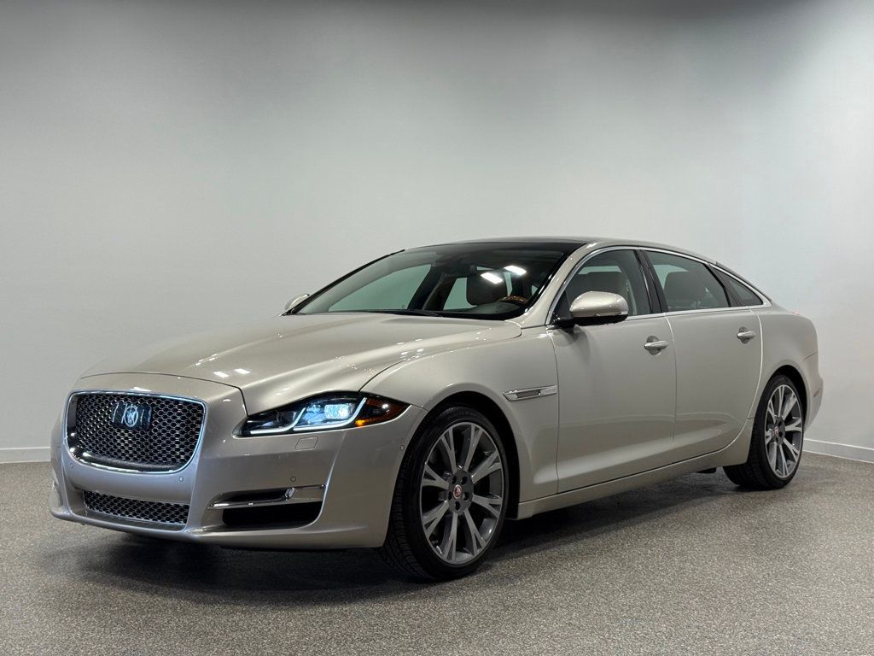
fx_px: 1212
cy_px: 328
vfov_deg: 30.3
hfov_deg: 39.7
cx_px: 437
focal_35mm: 48
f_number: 1.78
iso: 64
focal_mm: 6.76
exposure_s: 1/418
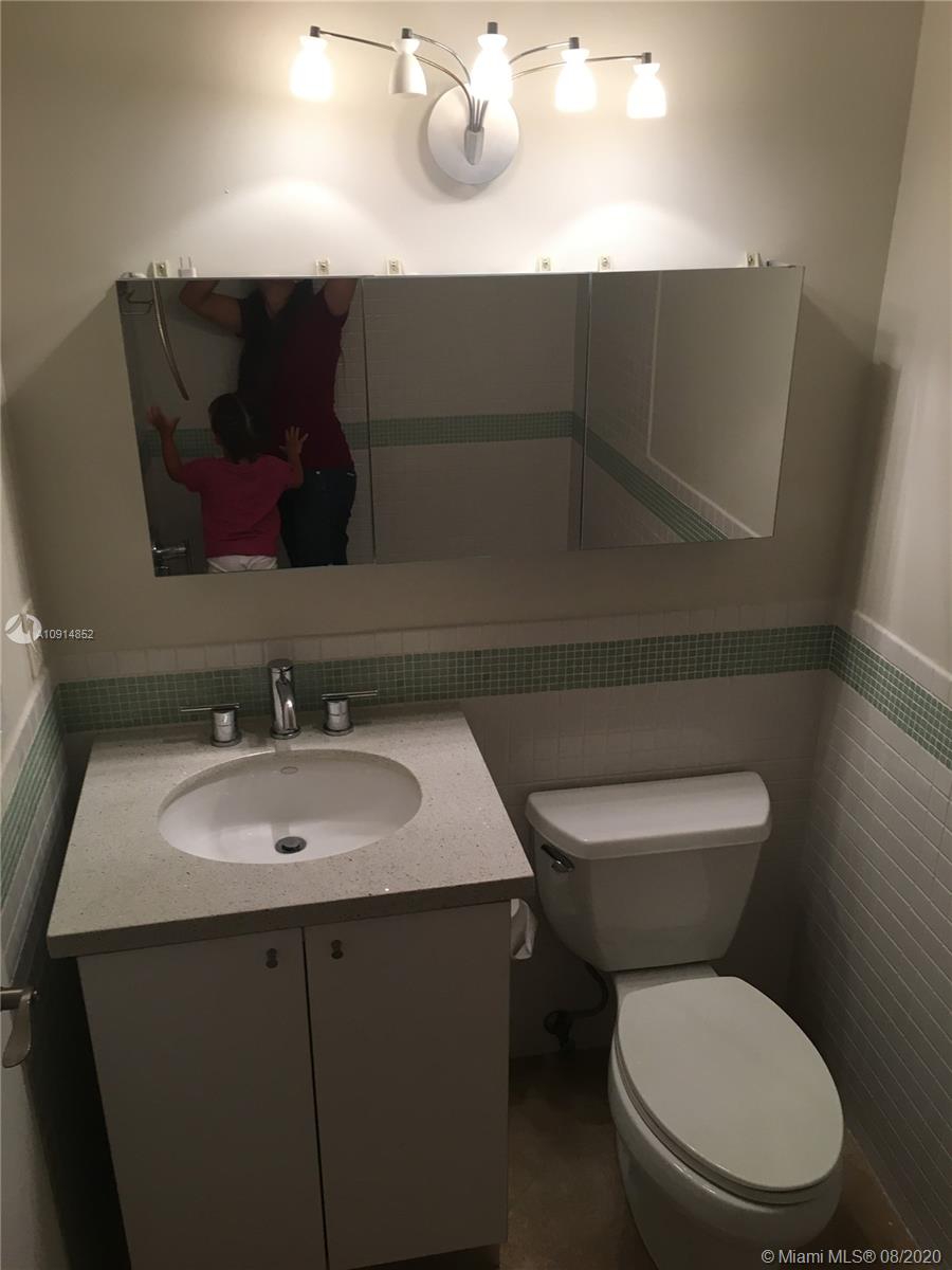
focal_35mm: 29
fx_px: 1063
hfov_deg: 48.2
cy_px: 635
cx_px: 476
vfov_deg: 61.7
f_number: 2.2
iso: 50
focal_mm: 4.15
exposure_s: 1/30
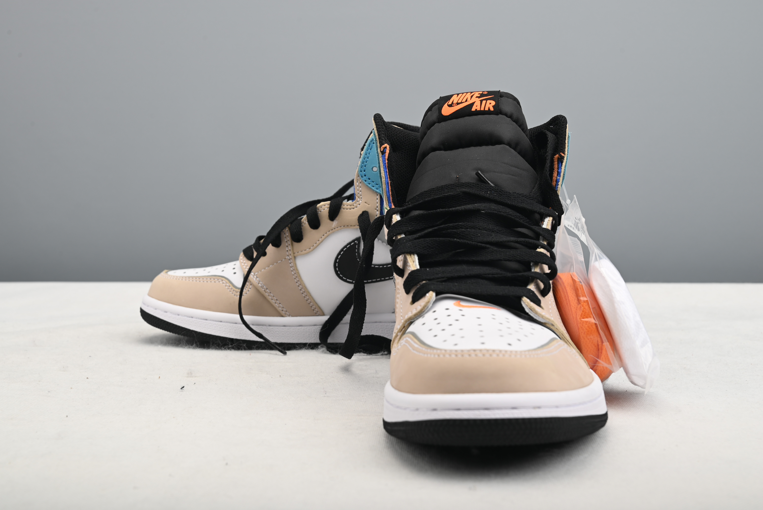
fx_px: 975
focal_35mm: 46
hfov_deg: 42.7
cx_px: 382
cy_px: 255
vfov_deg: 29.3
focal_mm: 46
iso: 100
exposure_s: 1/200
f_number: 11
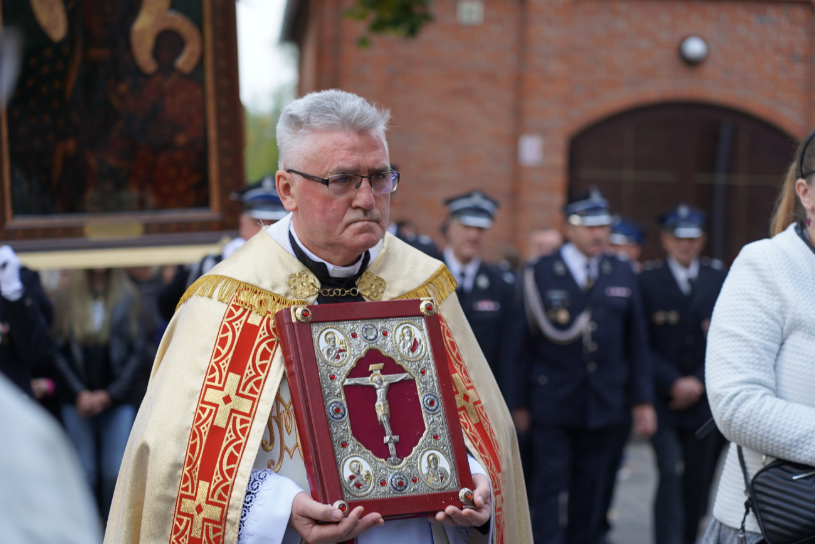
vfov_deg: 13.0
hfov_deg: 19.5
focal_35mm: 105
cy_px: 272
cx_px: 408
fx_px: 2377
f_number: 4
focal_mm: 105
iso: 800
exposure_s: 1/160
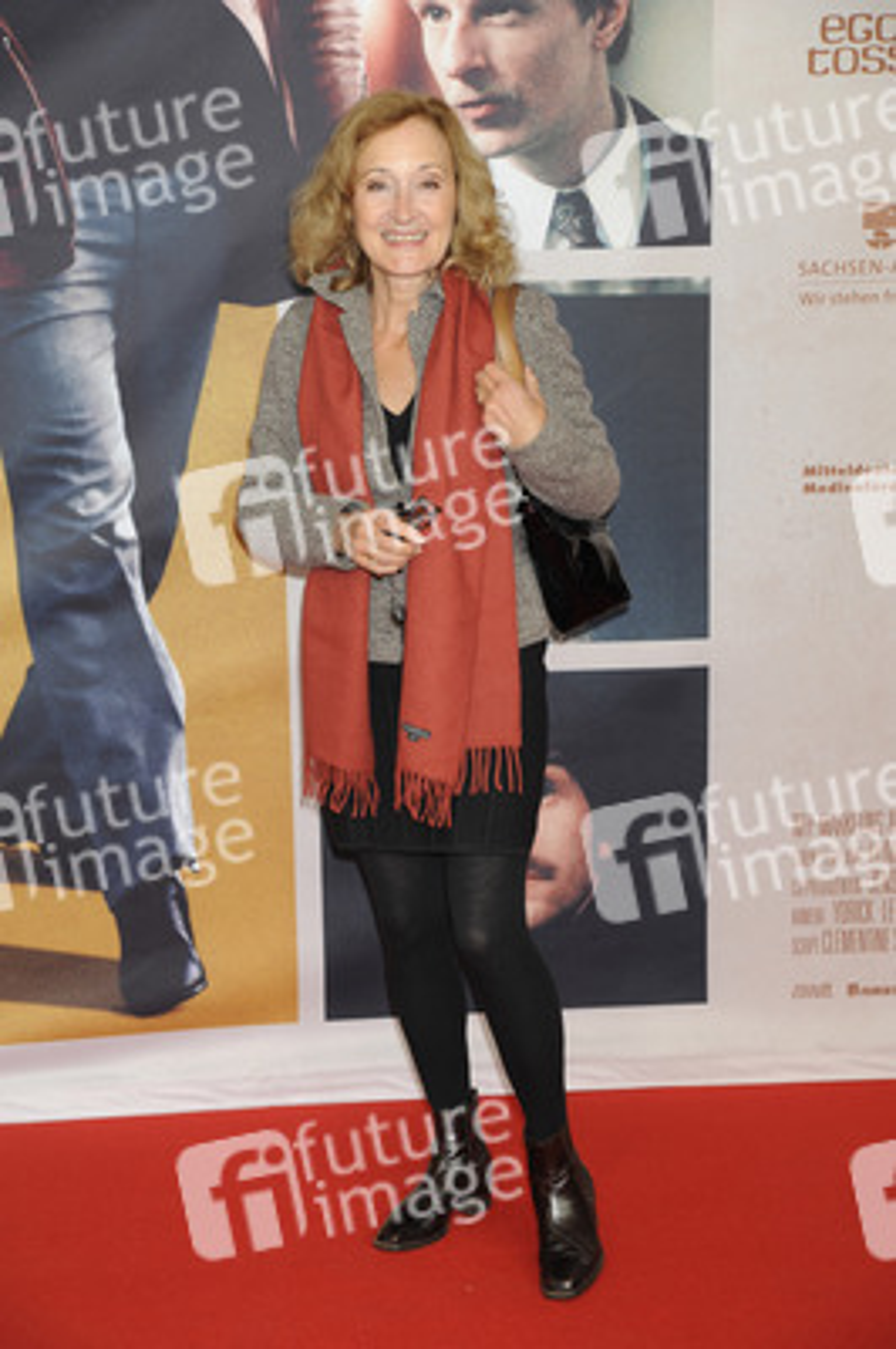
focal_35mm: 62
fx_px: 2319
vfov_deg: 32.4
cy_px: 674
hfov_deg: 21.9
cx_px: 448
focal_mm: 62
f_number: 5.6
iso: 500
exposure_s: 1/125
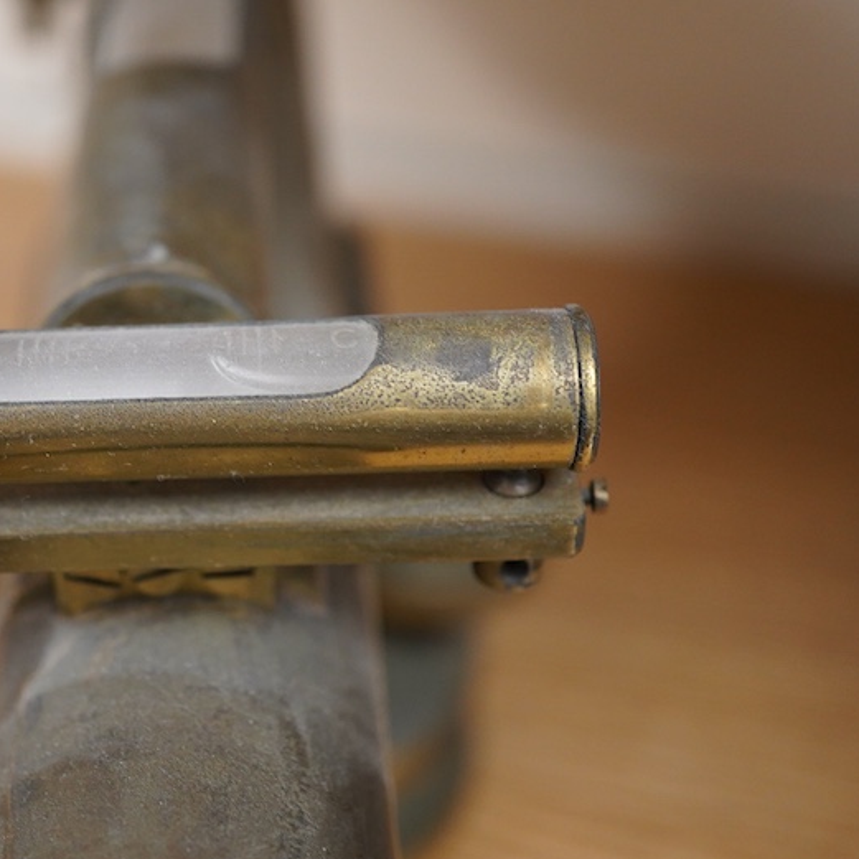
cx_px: 198
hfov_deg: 25.7
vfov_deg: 26.1
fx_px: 1853
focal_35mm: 66
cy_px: 376
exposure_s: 1/125
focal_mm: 30
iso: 1250
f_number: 3.5
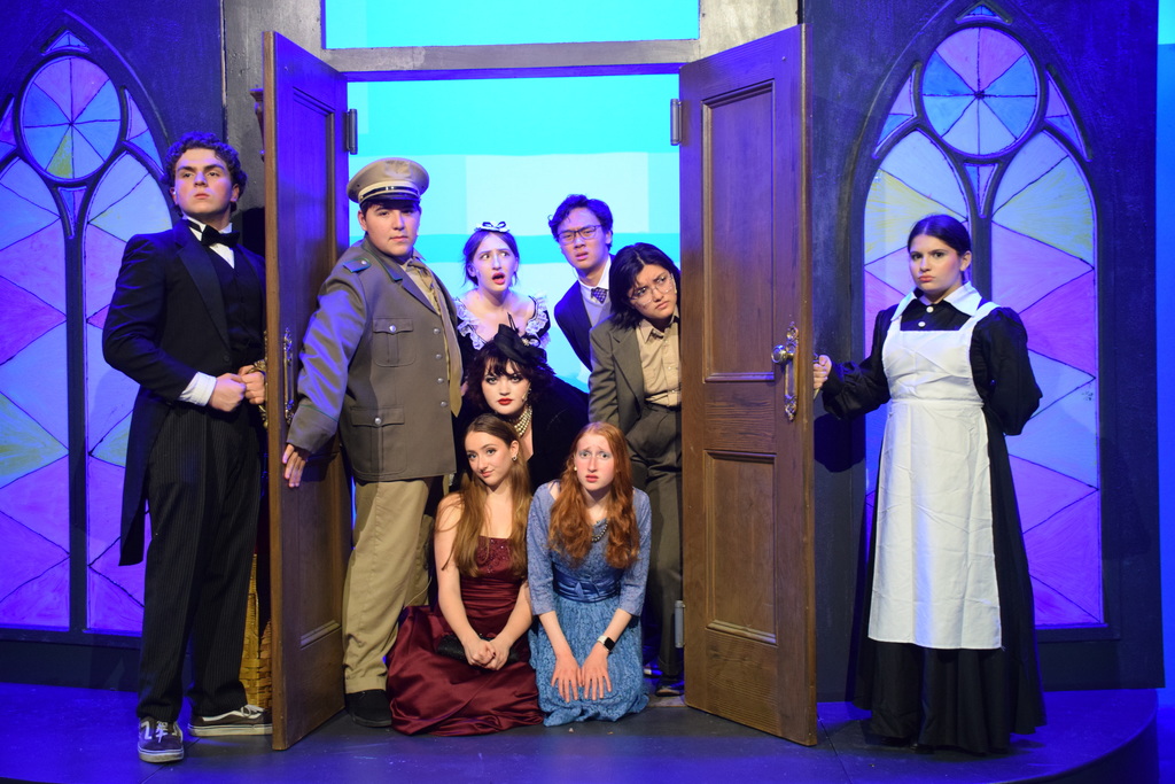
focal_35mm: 40
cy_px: 392
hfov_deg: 47.9
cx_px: 588
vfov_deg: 33.0
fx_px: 1322
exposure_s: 1/60
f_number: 4
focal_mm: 27
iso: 2000
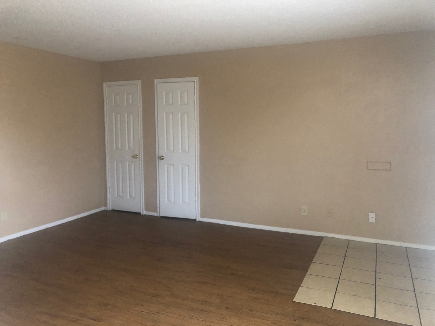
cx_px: 218
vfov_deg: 49.7
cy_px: 163
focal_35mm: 28
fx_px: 352
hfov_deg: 63.4
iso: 80
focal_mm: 4
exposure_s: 1/15
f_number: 1.8
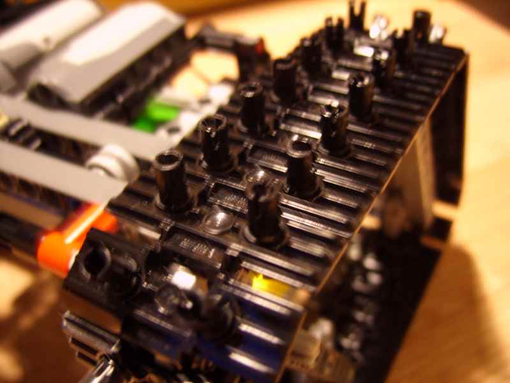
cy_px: 192
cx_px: 255
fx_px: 560
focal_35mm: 38
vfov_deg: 37.7
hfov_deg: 49.0
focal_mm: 7.8
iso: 100
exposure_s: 1
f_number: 2.8
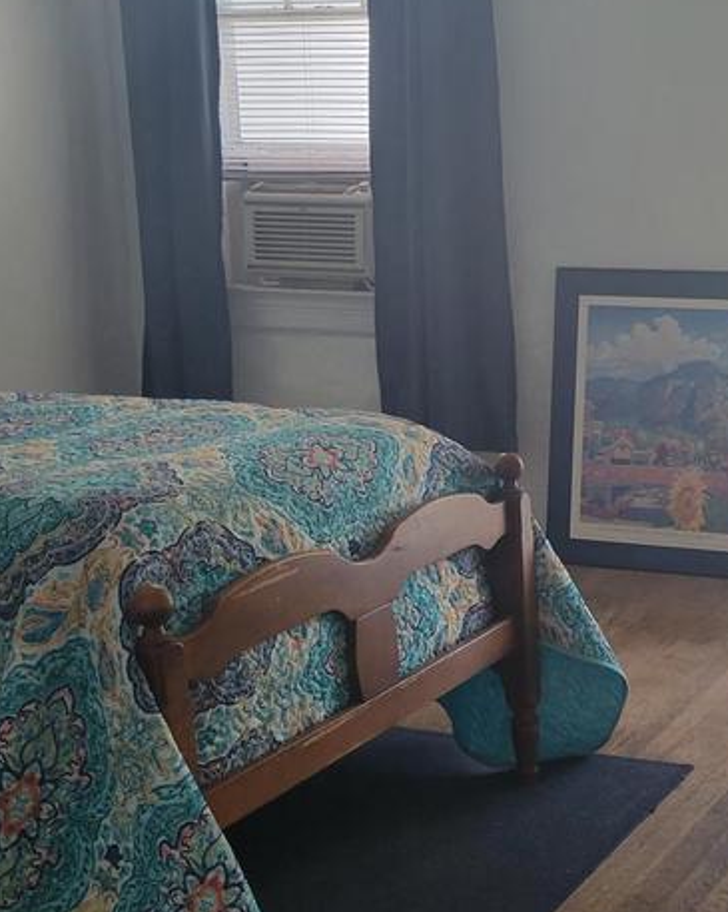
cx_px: 704
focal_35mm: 60
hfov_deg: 24.4
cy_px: 509
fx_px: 1618
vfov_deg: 31.4
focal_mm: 5.4
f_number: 1.8
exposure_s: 1/120
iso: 125
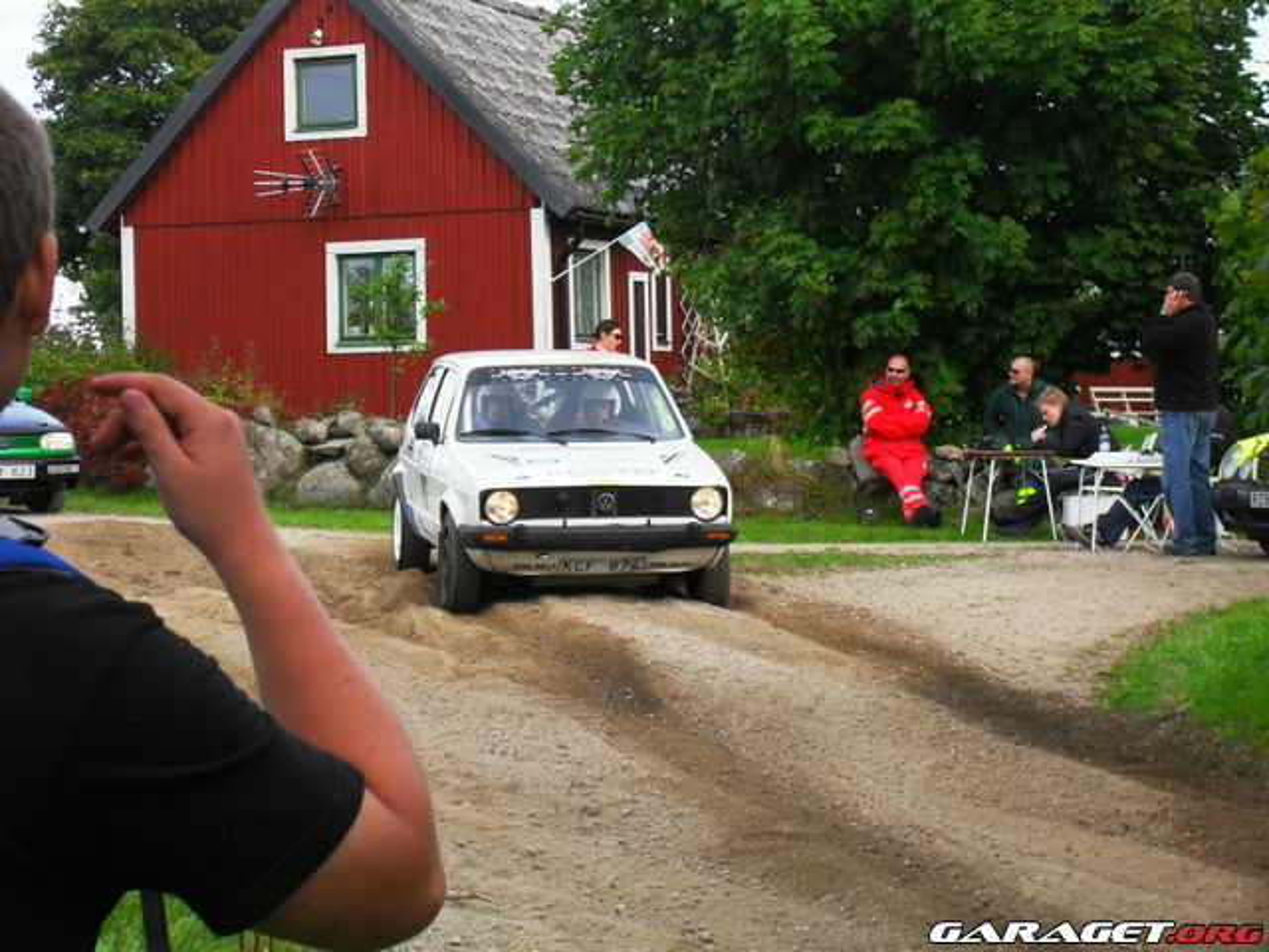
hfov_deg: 18.7
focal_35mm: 105
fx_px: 3849
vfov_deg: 14.1
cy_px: 476
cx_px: 634
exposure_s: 1/180
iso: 100
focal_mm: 18.9
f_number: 5.8
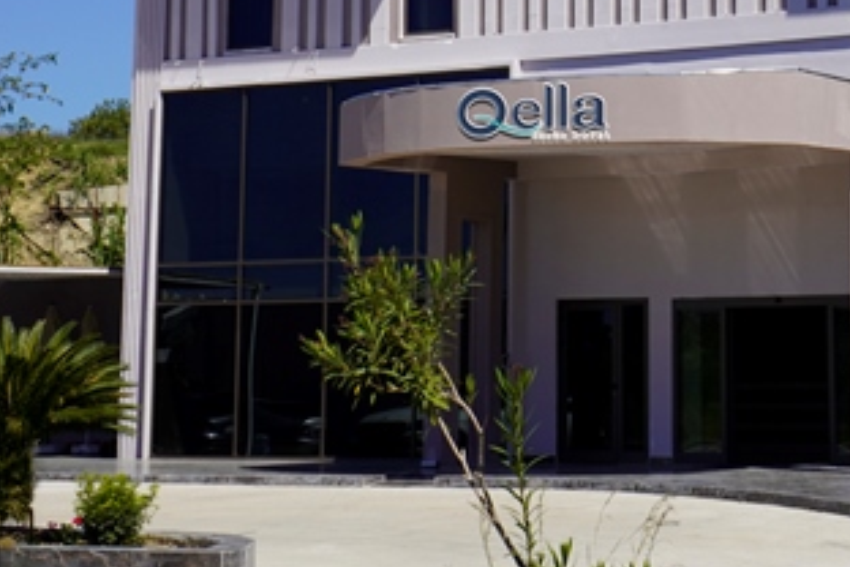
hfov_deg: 17.7
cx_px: 665
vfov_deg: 11.6
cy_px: -159
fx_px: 2715
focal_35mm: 115
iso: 100
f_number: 10
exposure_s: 1/250
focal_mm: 35
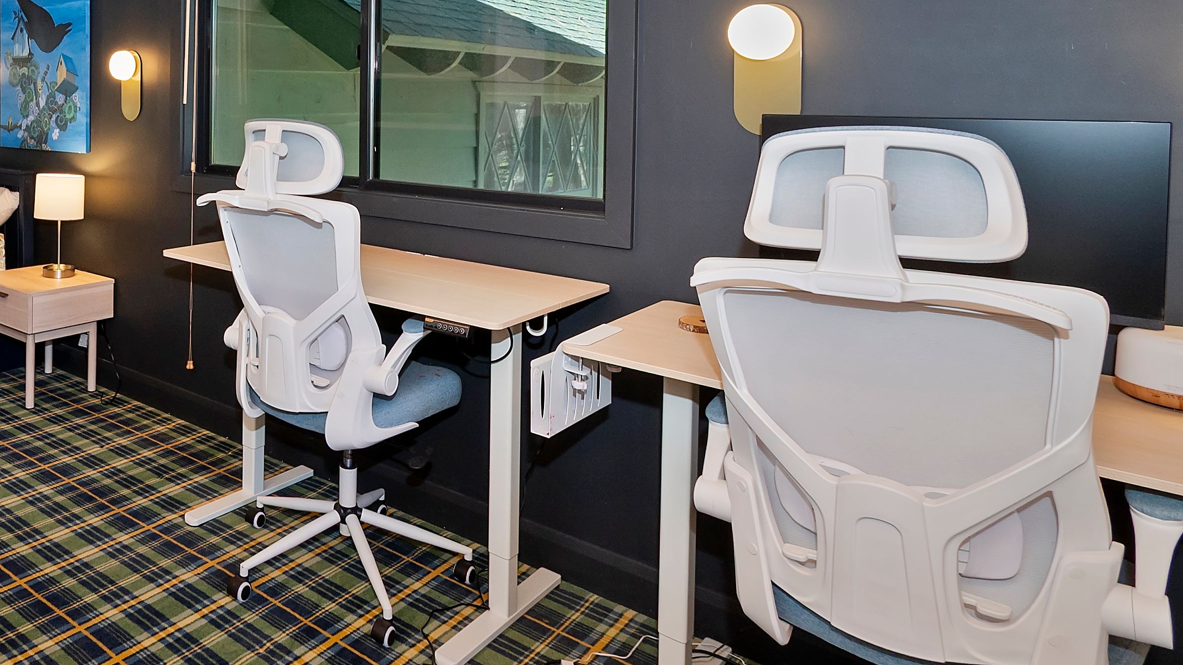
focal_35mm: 26
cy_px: 122
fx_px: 816
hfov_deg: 64.7
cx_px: 215
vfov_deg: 42.2
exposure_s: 1/30
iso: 400
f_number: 8
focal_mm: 10
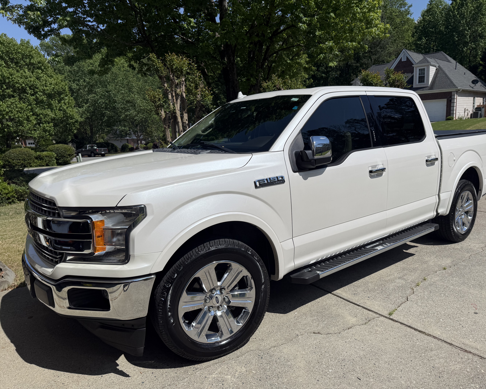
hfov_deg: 68.0
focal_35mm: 25
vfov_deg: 56.8
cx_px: 259
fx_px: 360
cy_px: 194
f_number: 1.78
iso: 80
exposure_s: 1/11905
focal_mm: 6.76
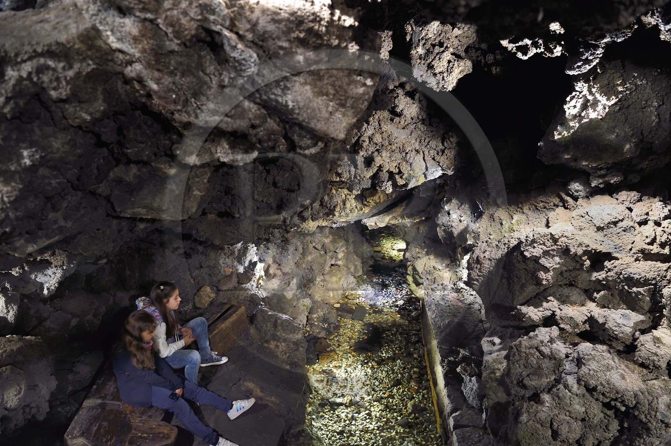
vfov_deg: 53.1
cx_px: 336
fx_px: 447
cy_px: 223
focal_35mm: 24
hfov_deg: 73.8
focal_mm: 24
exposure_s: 1/2
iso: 1600
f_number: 4.5
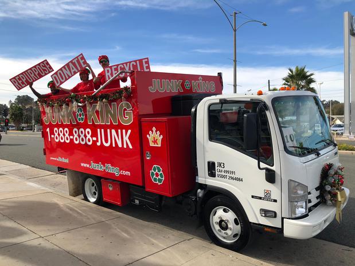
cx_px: 178
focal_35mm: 28
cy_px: 133
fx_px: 287
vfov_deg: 49.7
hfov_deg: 63.5
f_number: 1.8
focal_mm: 3.99
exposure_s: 1/1548
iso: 20
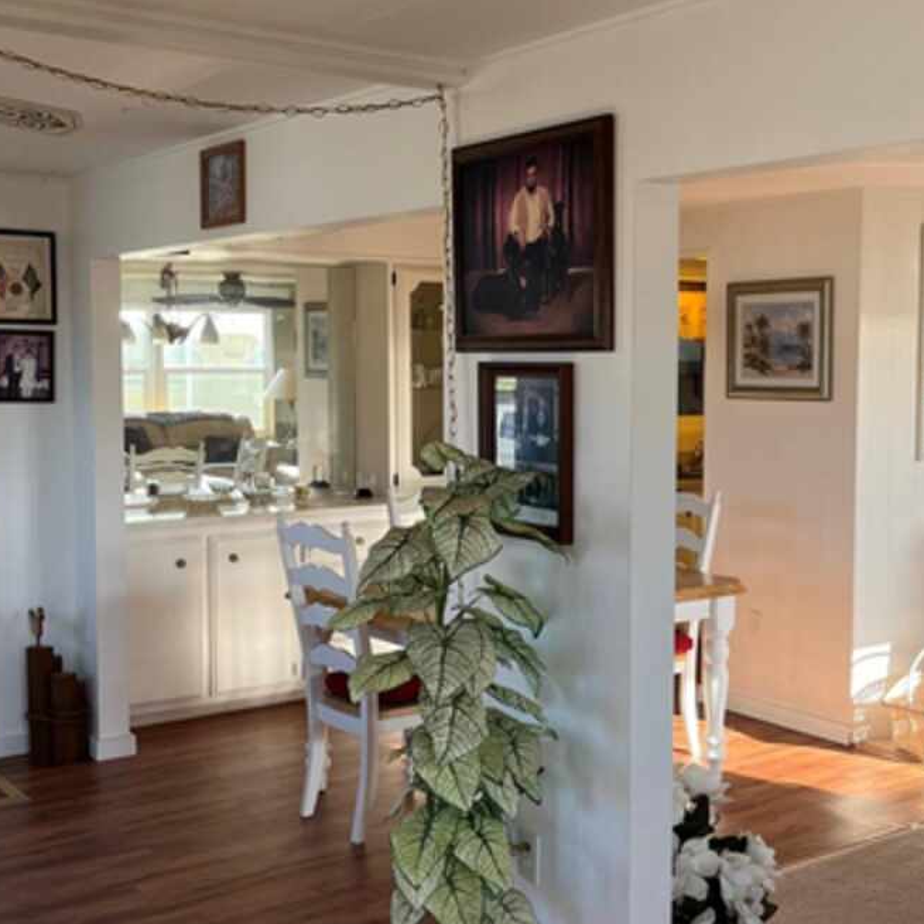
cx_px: 548
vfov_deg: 37.6
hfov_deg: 37.4
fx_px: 1359
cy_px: 472
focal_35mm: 45
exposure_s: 1/138
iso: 40
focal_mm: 5.1
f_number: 1.6
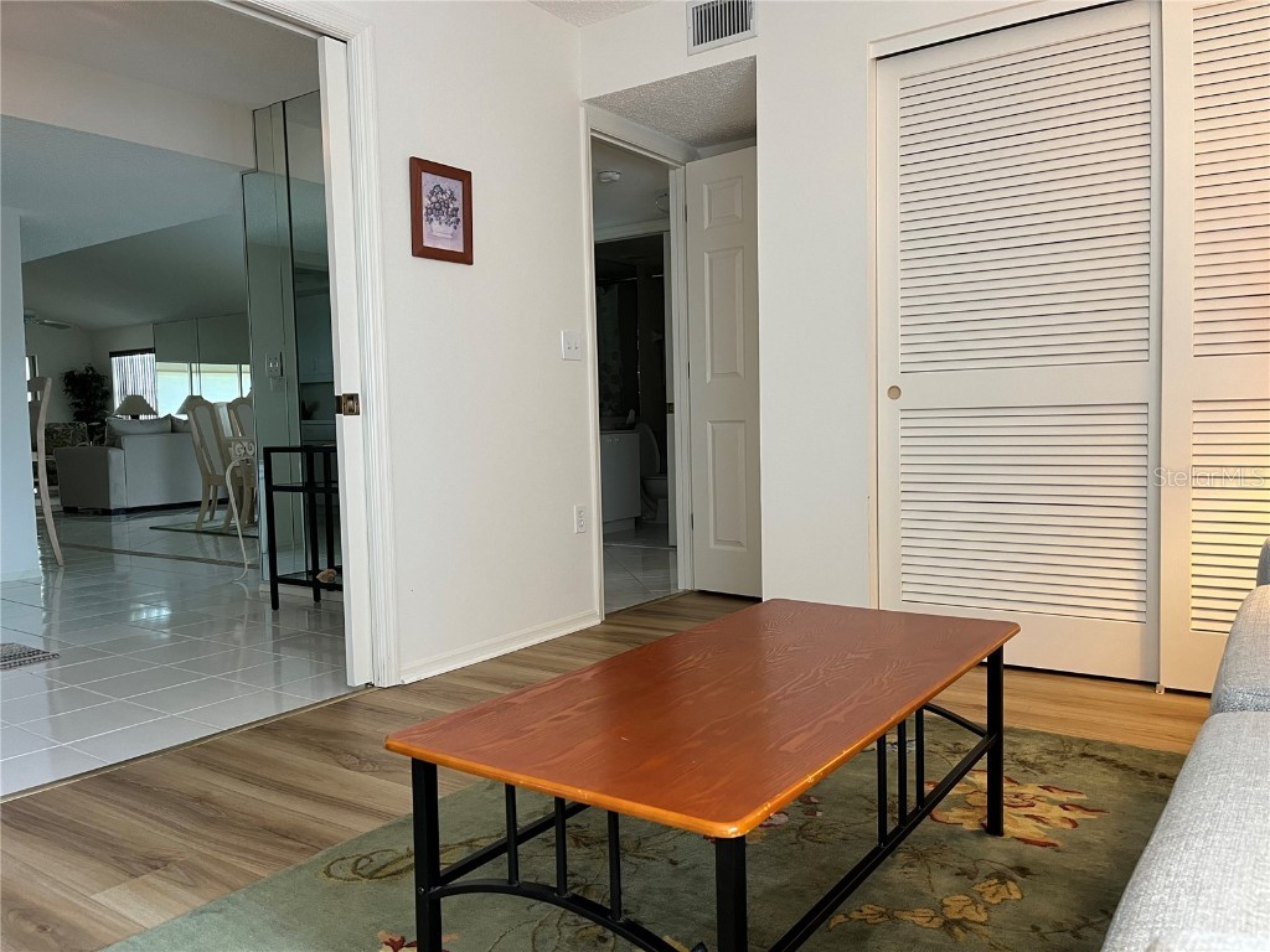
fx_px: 954
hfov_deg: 67.3
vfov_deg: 53.1
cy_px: 476
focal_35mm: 26
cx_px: 635
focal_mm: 5.1
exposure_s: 1/60
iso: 160
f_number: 1.6
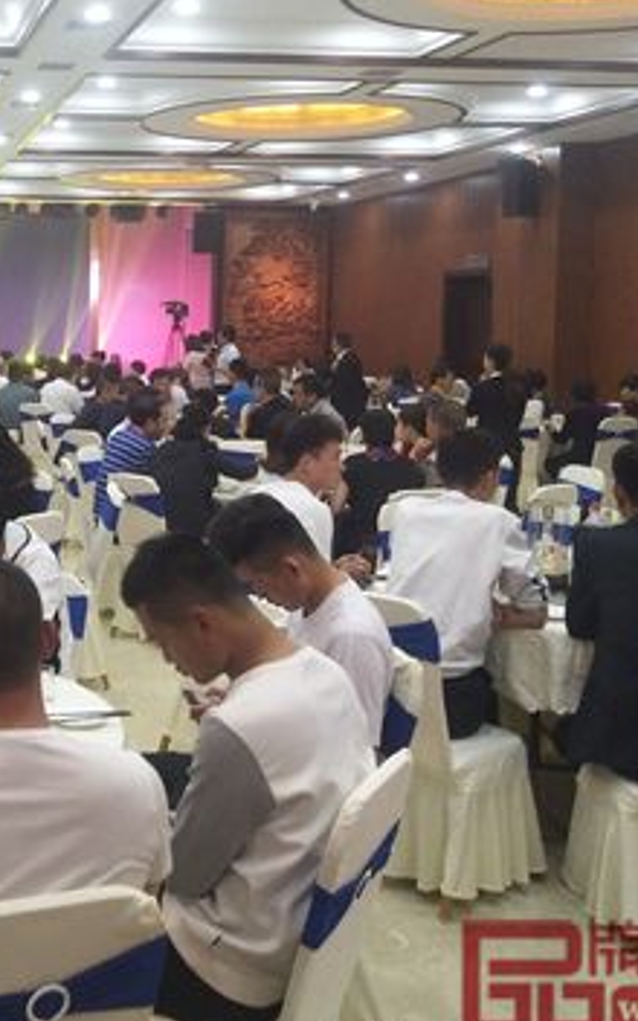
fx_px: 1308
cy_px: 394
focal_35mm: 47
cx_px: 3
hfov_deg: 26.0
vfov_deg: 42.4
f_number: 2
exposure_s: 1/50
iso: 250
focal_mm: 3.88
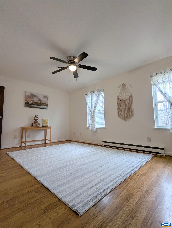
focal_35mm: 16
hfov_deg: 78.2
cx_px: 86
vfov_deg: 94.4
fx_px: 106
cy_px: 114
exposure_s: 1/120
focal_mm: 2.35
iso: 125
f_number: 2.2
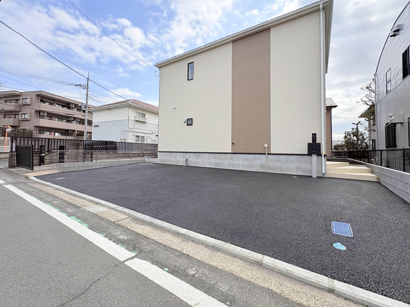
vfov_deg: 81.6
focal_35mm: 15
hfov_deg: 98.2
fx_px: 178
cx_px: 206
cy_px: 143
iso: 64
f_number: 2.2
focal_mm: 2.22
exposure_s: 1/1370
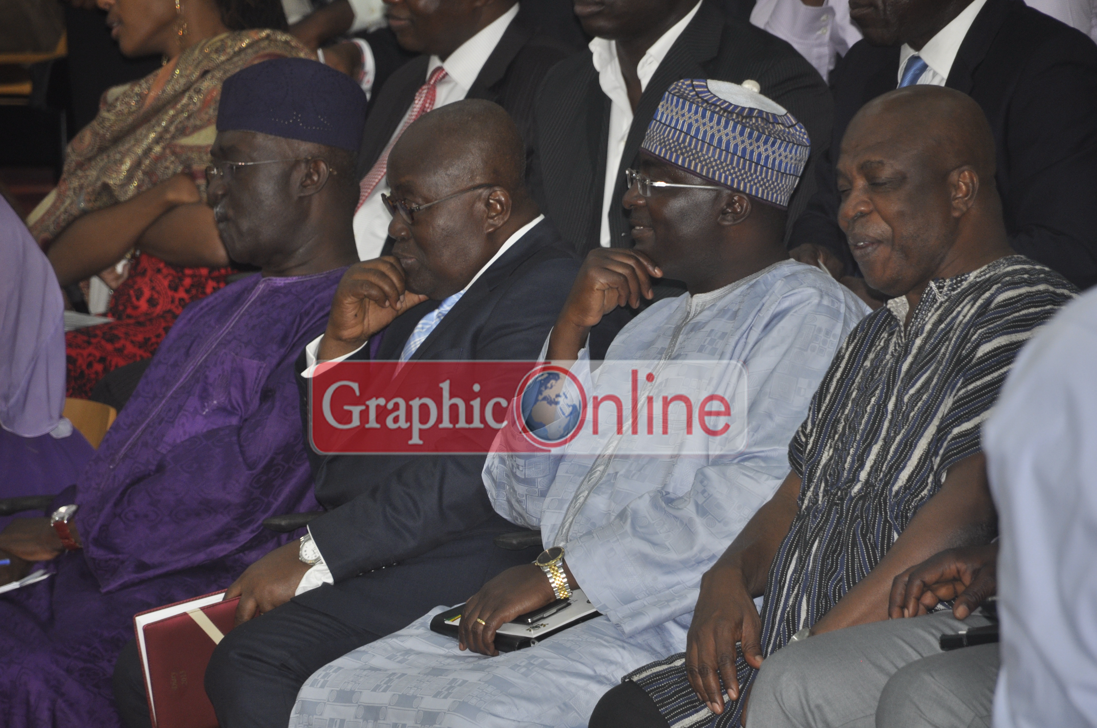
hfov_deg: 5.1
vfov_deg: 3.4
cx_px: 548
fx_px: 12326
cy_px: 364
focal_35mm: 405
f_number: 6.3
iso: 400
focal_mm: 270
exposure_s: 1/60
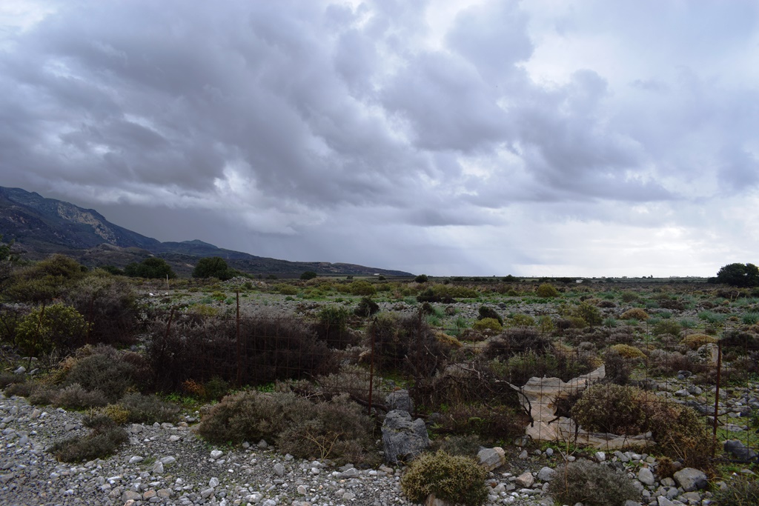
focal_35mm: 27
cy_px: 253
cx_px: 380
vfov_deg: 47.9
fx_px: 569
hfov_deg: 67.4
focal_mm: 18
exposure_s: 1/200
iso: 100
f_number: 8
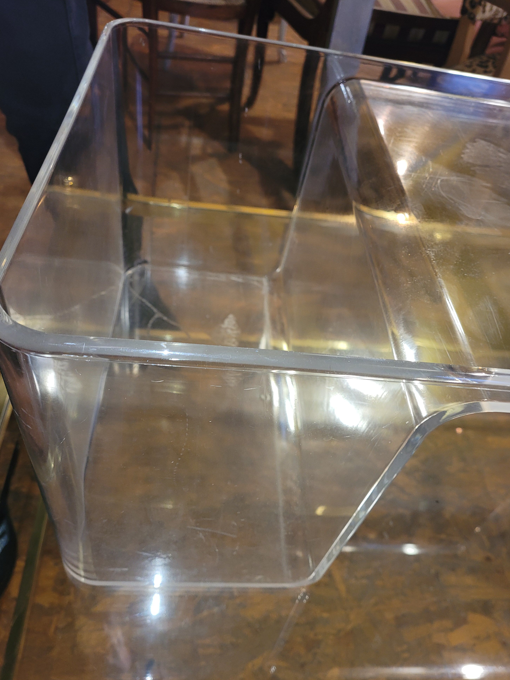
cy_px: 351
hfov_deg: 51.4
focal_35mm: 27
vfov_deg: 65.3
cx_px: 251
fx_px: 530
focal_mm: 5.4
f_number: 1.8
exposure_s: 1/11
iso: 125
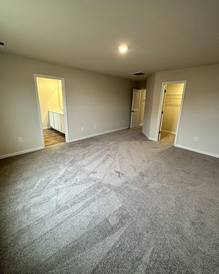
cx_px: 110
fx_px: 122
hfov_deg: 84.0
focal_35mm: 15
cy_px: 131
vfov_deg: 96.7
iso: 200
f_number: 2.2
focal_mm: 2.22
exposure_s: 1/60
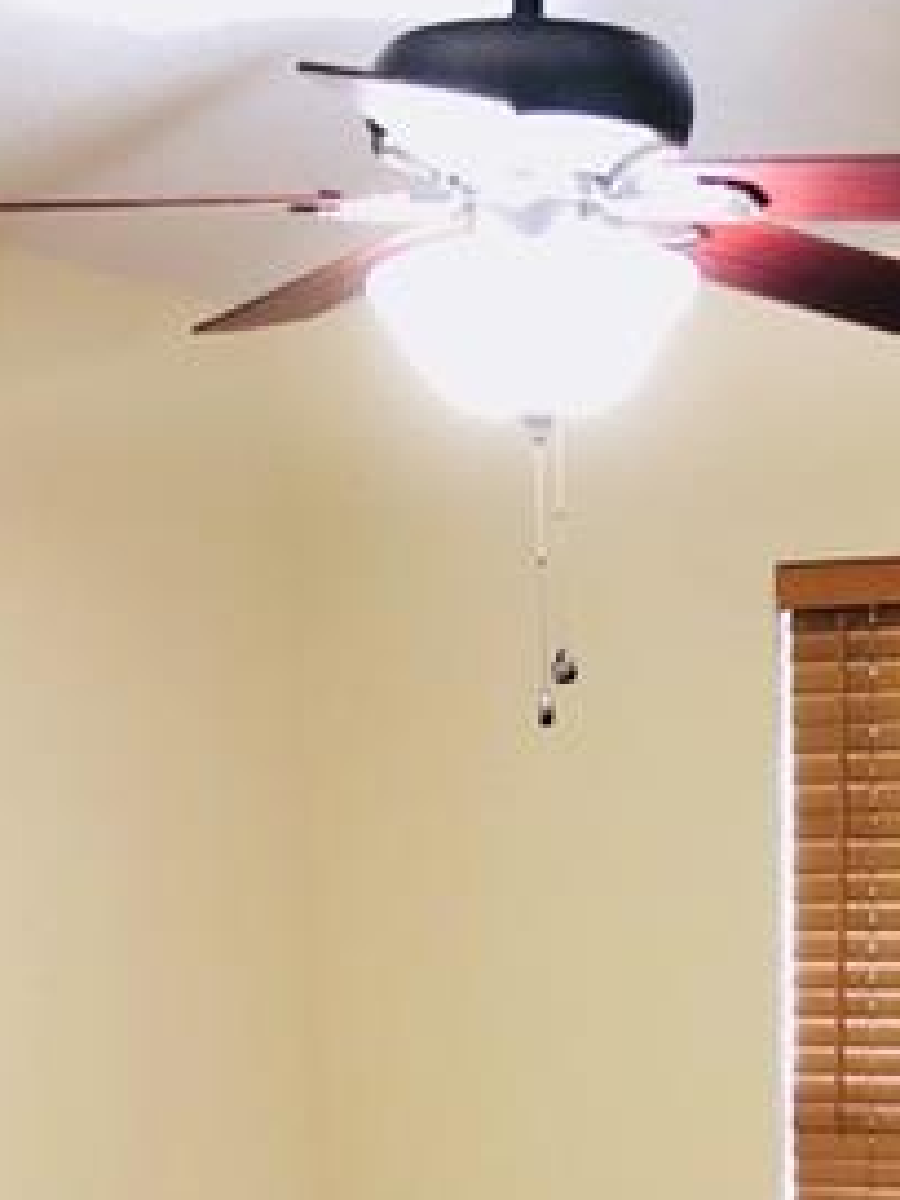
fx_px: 2739
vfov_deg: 22.0
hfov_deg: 18.5
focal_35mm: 79
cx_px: 693
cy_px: 1601
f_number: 1.8
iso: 100
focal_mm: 4
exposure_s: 1/12
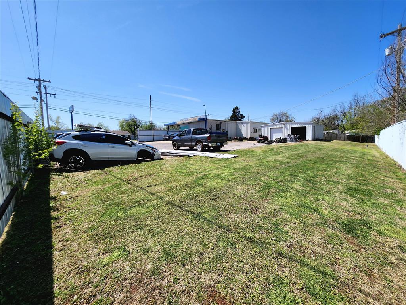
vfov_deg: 89.9
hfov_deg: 106.2
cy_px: 152
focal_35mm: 13
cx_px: 203
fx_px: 152
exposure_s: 1/1667
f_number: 2.2
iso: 32
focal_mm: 1.7
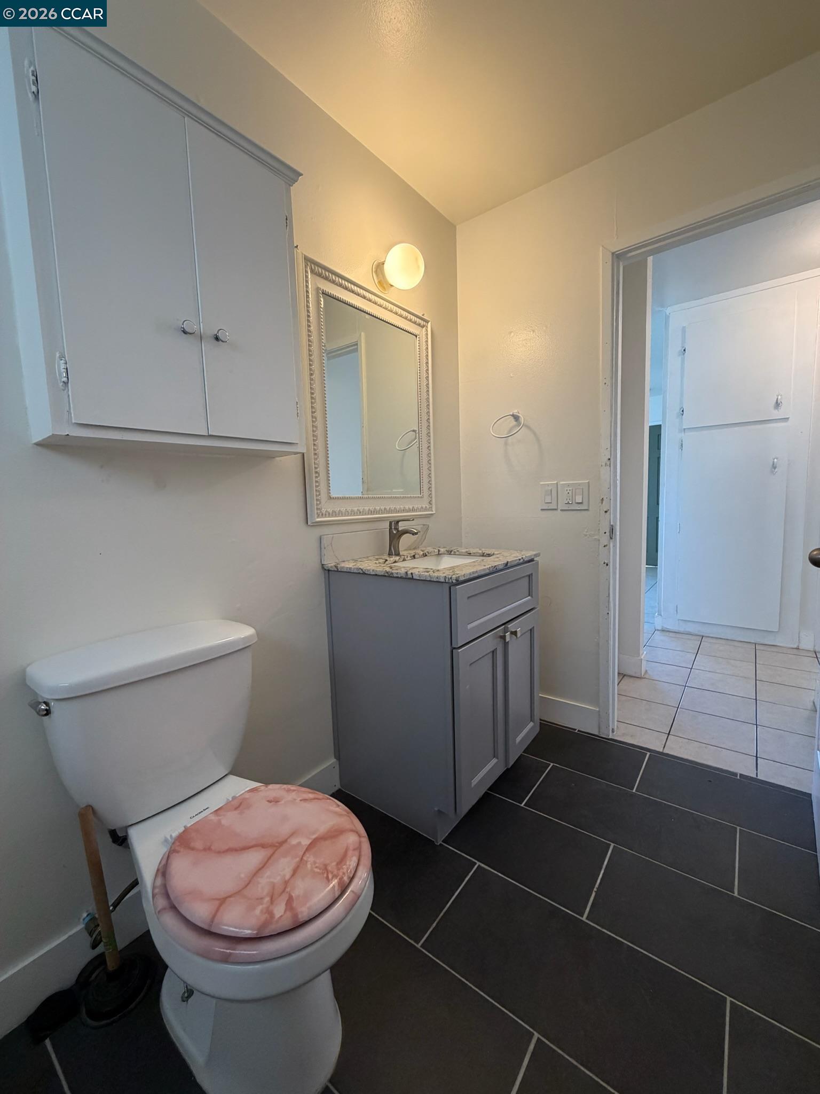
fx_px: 442
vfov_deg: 102.1
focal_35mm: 14
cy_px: 547
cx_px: 410
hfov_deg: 85.7
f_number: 2.2
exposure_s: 1/120
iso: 320
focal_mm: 2.22
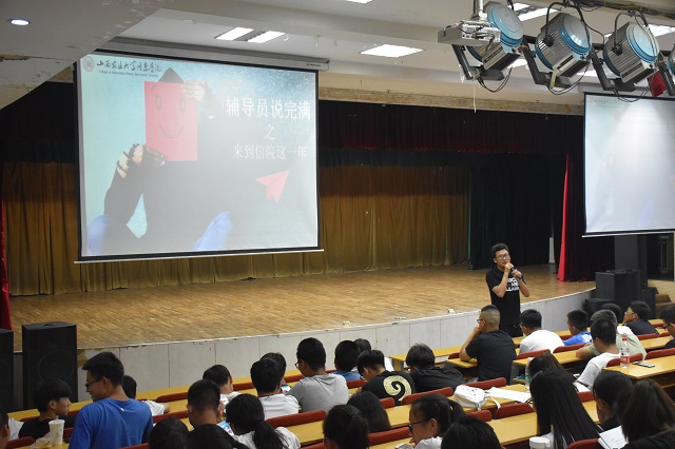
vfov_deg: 33.0
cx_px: 338
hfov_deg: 47.9
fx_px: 759
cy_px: 224
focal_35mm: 40
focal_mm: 27
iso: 3200
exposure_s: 1/60
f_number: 4
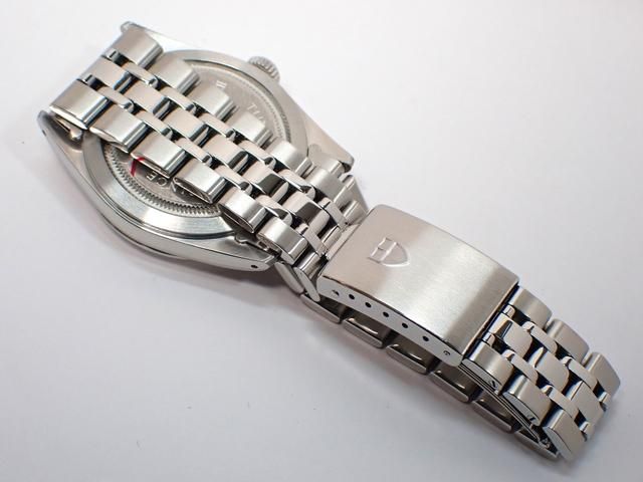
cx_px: 322
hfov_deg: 22.3
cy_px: 241
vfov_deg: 16.8
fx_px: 1635
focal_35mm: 88
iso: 250
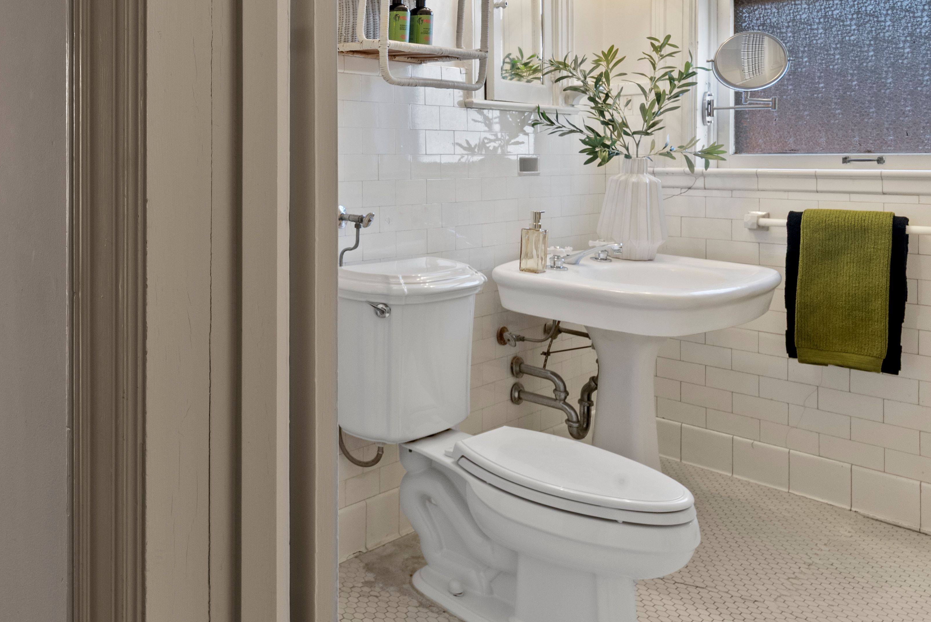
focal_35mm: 28
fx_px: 724
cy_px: 136
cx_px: 103
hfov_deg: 56.9
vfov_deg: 44.4
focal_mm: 15
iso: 400
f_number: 8
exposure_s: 1/5
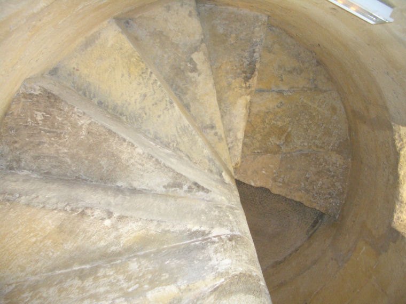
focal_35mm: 35
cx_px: 203
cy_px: 152
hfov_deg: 52.6
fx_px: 411
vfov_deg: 40.7
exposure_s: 1/20
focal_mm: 5.8
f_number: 2.6
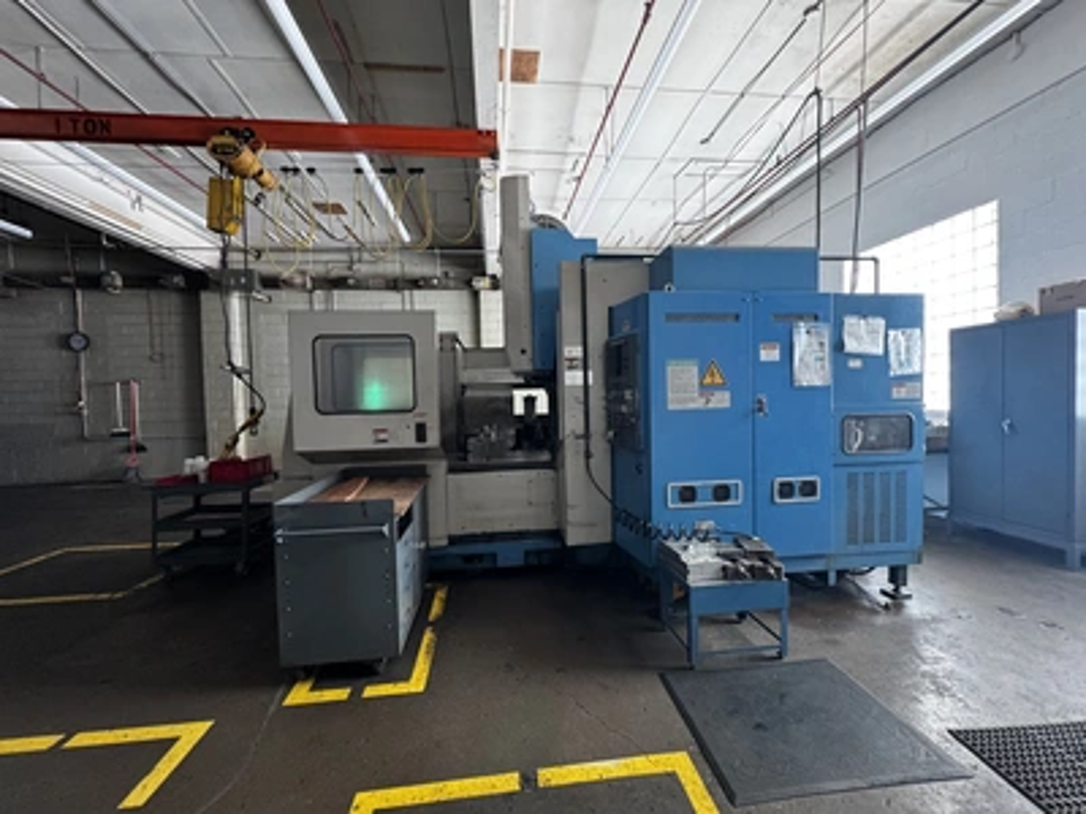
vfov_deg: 85.7
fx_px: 439
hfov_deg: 102.1
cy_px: 407
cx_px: 543
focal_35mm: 14
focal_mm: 2.22
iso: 500
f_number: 2.2
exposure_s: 1/60
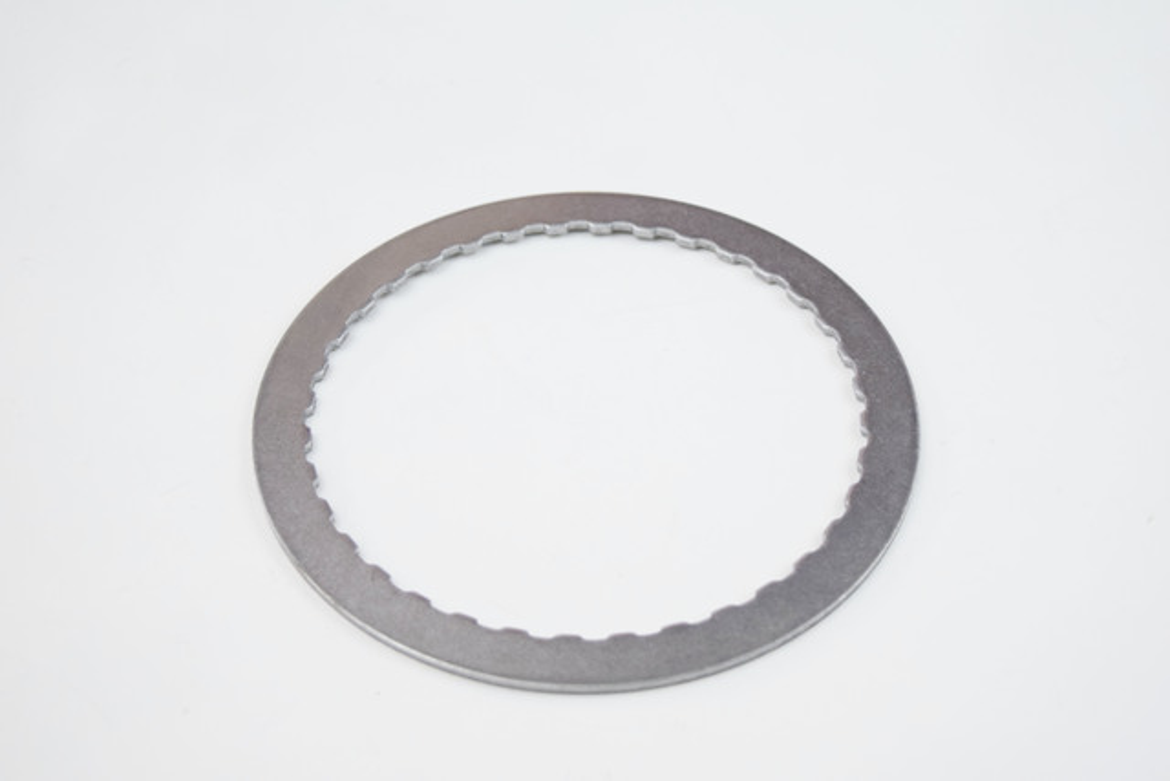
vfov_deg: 22.6
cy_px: 390
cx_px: 585
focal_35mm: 60
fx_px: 1950
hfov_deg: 33.4
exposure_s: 1/60
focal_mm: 40
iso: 1000
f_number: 4.8
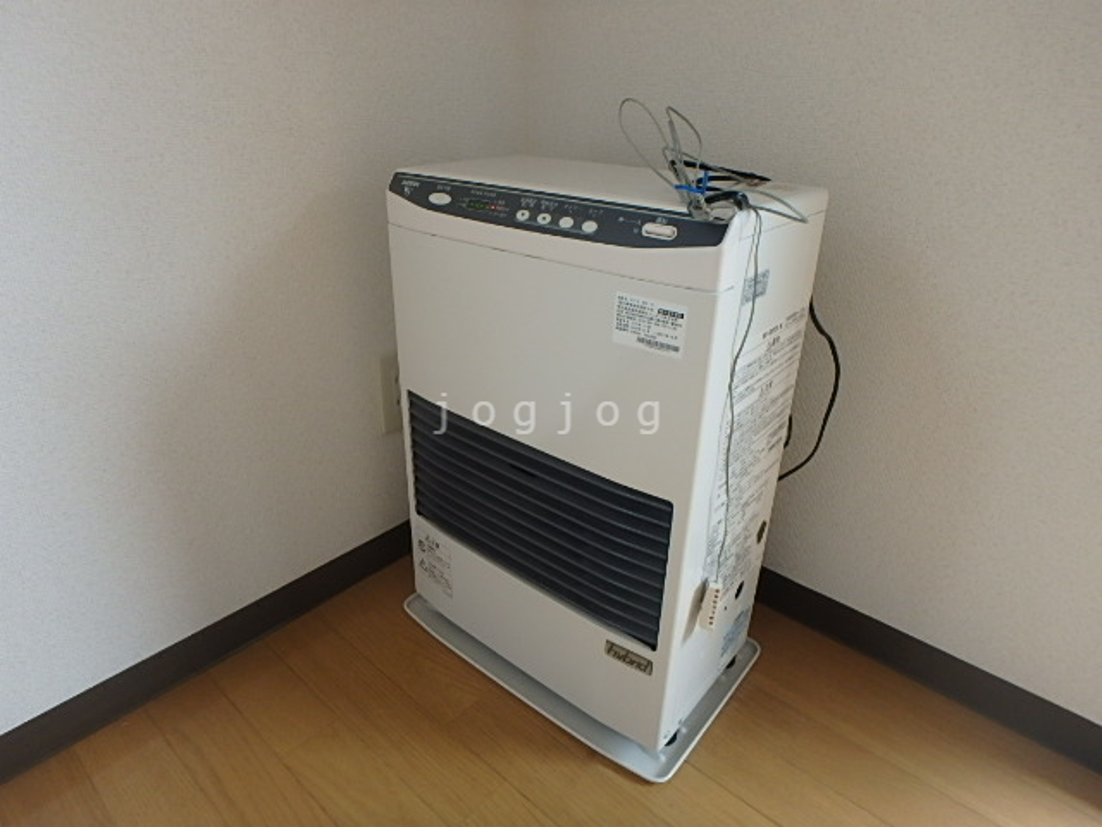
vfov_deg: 63.4
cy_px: 414
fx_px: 669
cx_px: 551
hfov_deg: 79.0
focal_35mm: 21
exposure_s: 1/40
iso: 200
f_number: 3.5
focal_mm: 3.7
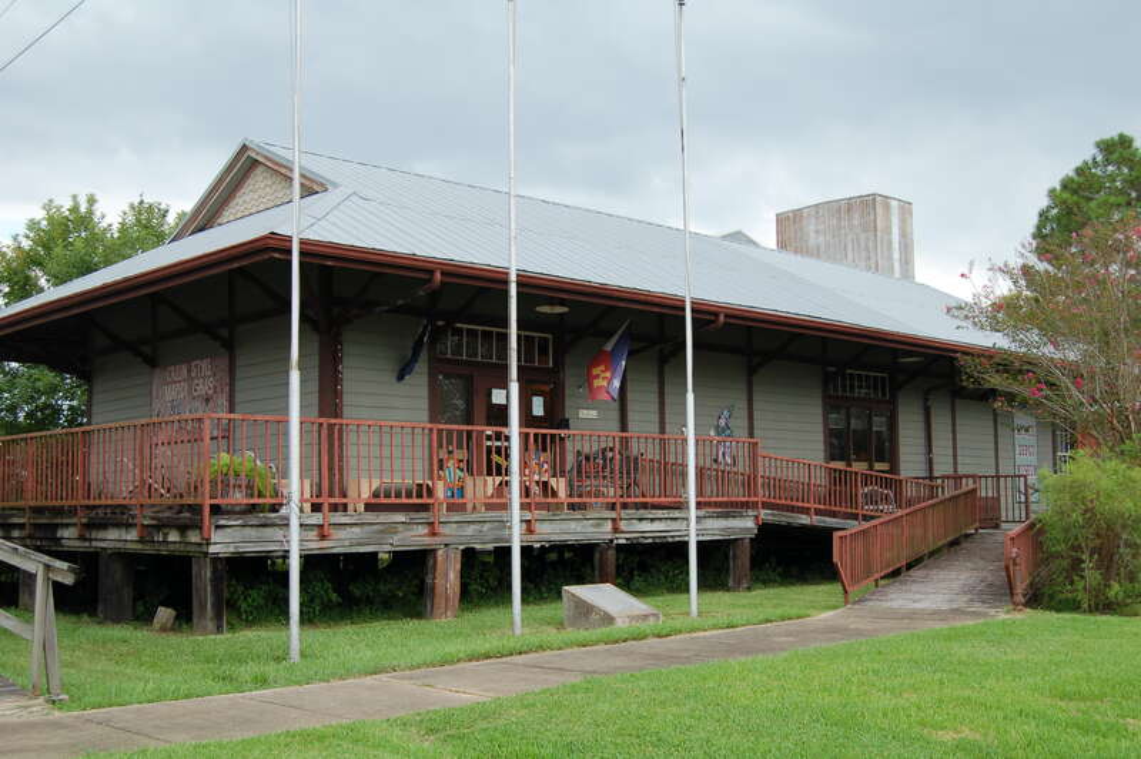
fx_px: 1235
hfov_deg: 49.6
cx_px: 570
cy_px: 380
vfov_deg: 34.2
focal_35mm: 39
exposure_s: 1/160
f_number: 6.3
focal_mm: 26
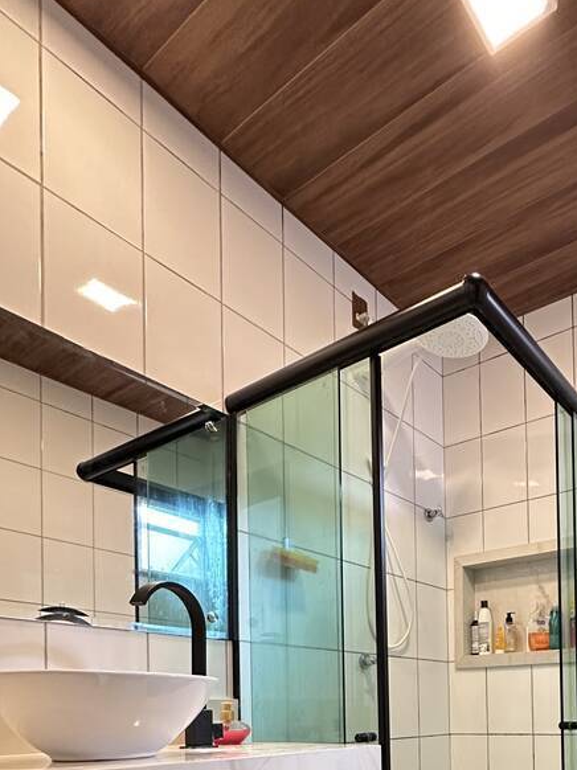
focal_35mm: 26
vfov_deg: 57.3
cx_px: 492
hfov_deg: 48.7
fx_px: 578
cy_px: 701
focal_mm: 2.22
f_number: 2.2
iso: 500
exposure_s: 1/60
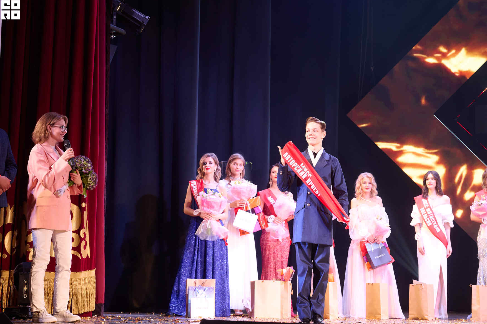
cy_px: 173
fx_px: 1095
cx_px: 253
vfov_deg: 16.8
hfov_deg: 25.1
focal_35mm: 81
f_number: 5.6
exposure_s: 1/200
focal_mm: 74
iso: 1600
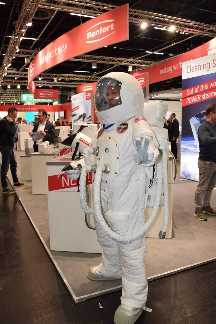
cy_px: 160
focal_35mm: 30
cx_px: 110
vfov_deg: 61.9
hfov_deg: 43.6
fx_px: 270
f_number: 5.6
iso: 640
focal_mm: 18
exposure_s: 1/125
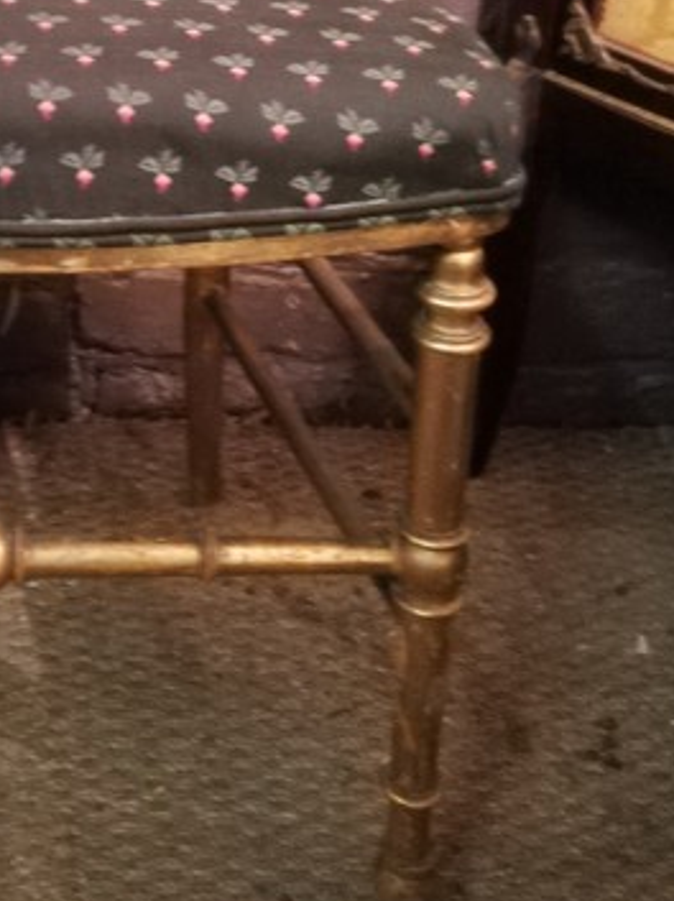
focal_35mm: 59
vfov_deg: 30.4
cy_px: 0
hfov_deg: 23.7
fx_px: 1534
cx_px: 0
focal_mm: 3.83
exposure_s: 1/14.3
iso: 1000
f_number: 2.2
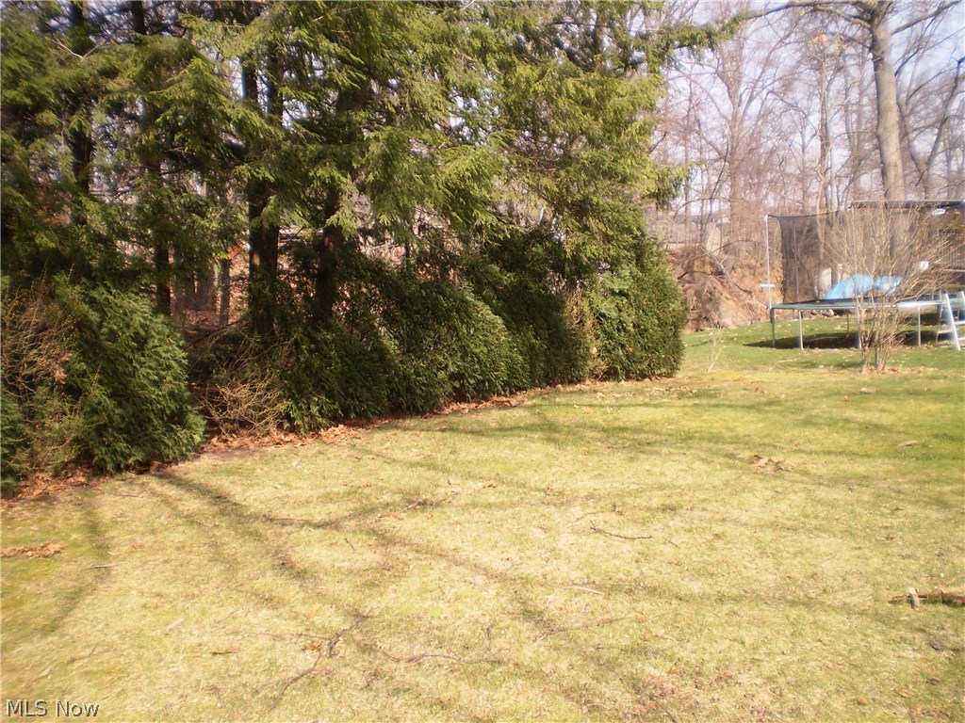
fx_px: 1004
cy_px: 362
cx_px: 482
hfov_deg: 51.4
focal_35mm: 36
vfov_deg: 39.7
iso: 64
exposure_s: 1/400
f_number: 3.1
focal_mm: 6.3
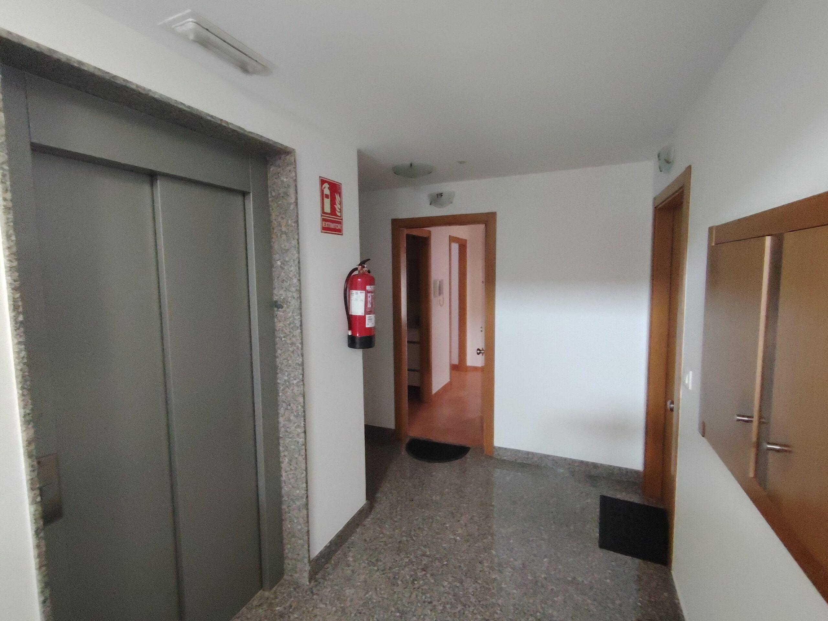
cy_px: 310
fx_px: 407
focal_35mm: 17
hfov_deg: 91.0
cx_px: 414
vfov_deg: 74.7
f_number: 2.2
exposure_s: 1/33.3
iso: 829
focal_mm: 1.43
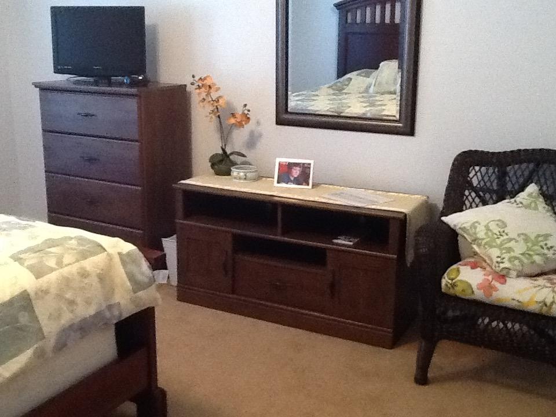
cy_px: 208
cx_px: 278
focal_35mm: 44
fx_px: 707
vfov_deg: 32.9
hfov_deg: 42.9
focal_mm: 2.03
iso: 320
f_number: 2.4
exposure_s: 1/30
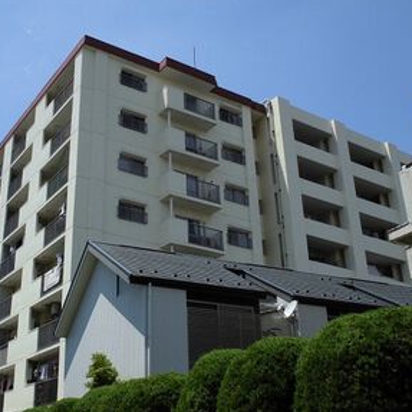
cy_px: 219
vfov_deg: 38.3
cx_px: 128
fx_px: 592
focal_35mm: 44
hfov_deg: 37.8
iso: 100
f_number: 4
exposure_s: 1/640
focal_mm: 6.1
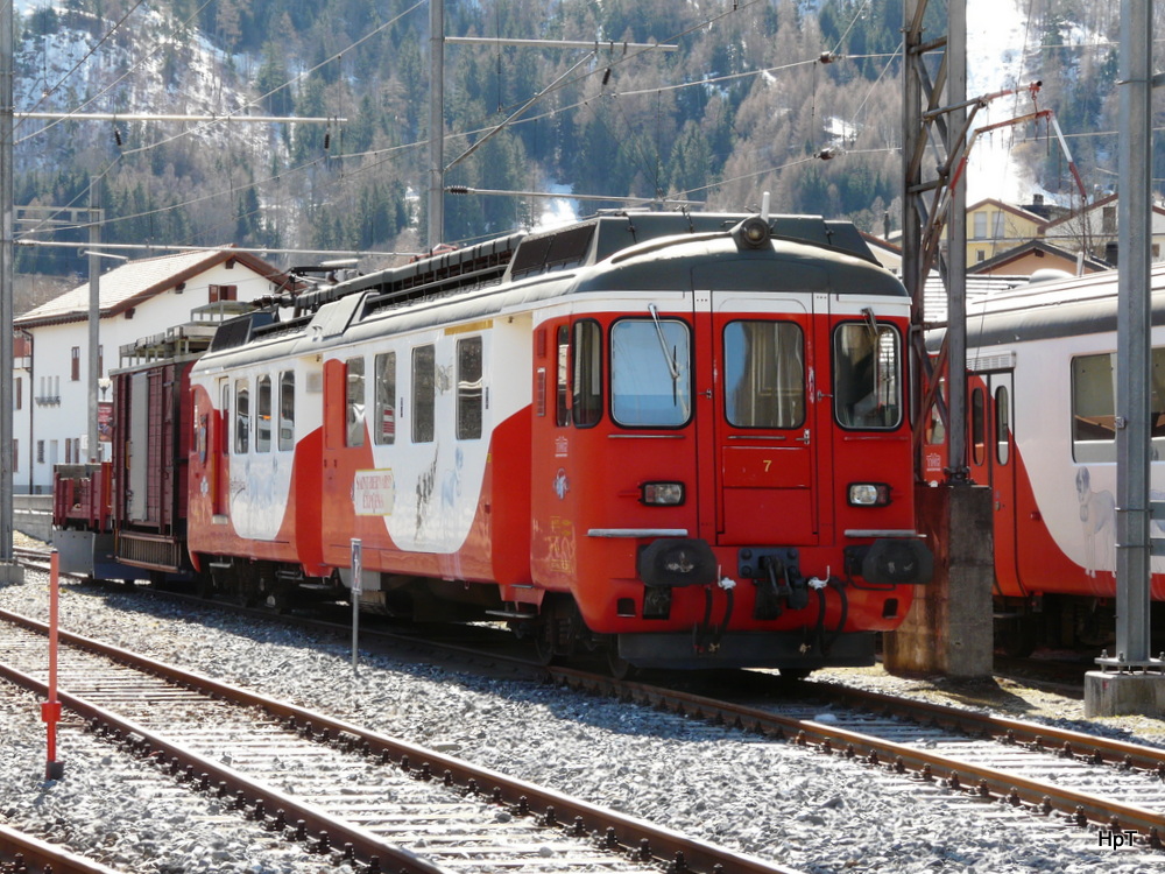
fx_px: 3567
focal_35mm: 106
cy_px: 437
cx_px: 582
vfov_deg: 14.0
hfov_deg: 18.5
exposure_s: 1/200
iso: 100
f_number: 4.5
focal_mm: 17.5
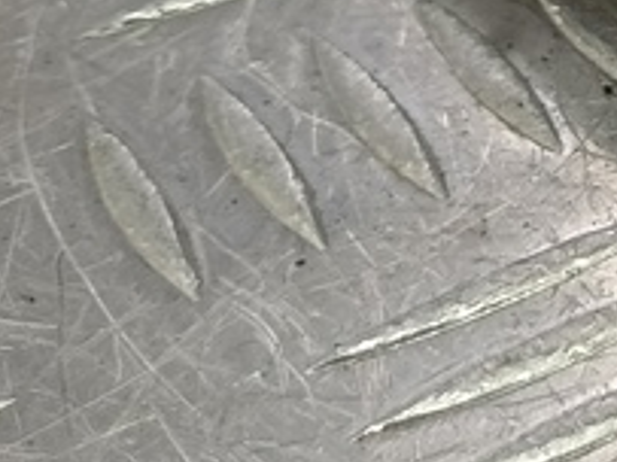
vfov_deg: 11.9
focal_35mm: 116
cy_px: -334
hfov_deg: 12.9
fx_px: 2066
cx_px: 1492
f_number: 1.6
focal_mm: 4.11
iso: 108
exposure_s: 1/50
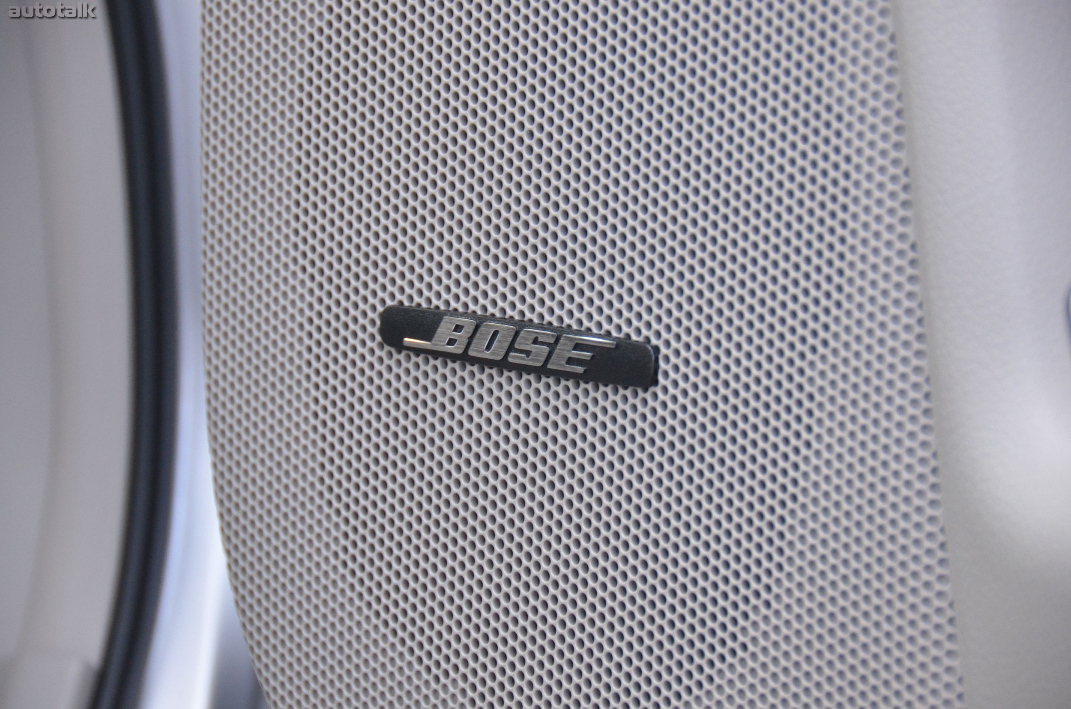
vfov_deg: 8.1
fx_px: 4988
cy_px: 354
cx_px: 536
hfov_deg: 12.3
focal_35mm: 168
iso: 1600
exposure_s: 1/200
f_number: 5.3
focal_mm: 112
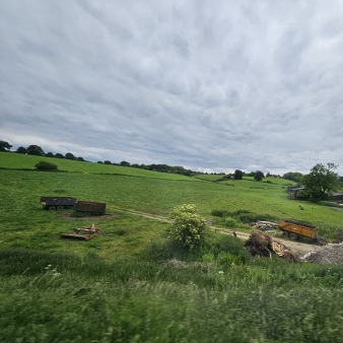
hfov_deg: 84.2
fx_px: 179
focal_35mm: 16
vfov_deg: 87.4
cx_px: 230
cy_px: 175
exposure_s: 1/1111
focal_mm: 2.2
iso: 50
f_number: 2.2
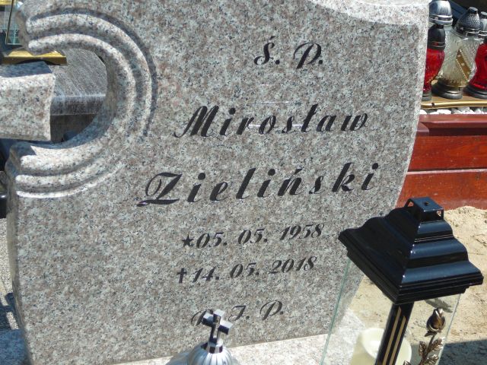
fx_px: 999
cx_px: 244
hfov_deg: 27.4
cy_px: 182
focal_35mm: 71
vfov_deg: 20.7
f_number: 3.7
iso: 80
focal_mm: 10.5
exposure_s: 1/800
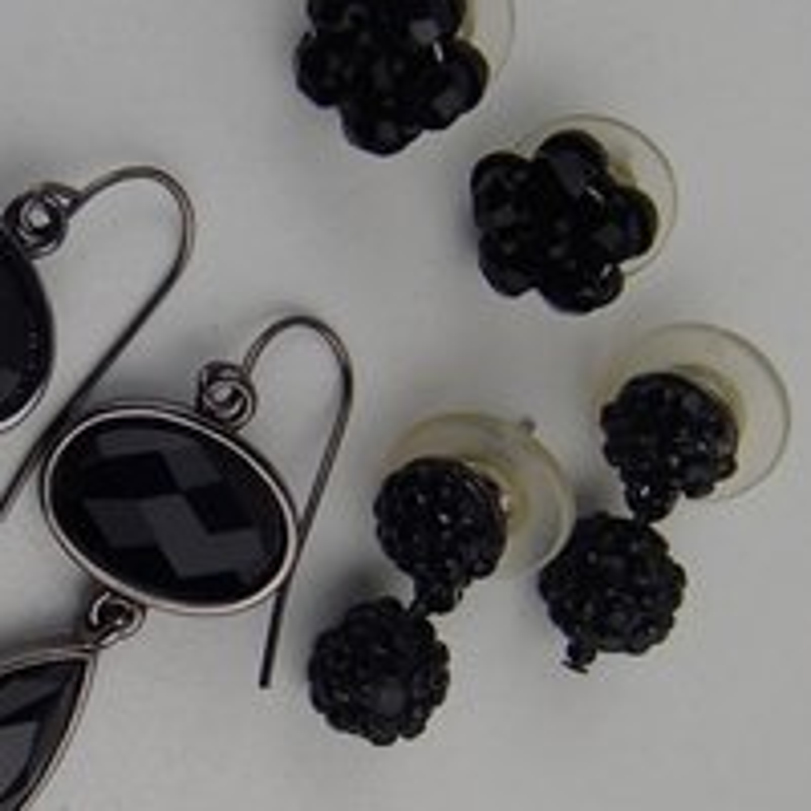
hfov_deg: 29.7
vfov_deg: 30.6
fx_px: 1484
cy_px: 424
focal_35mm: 56
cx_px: 136
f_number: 4.7
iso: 125
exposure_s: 1/160
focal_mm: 6.64
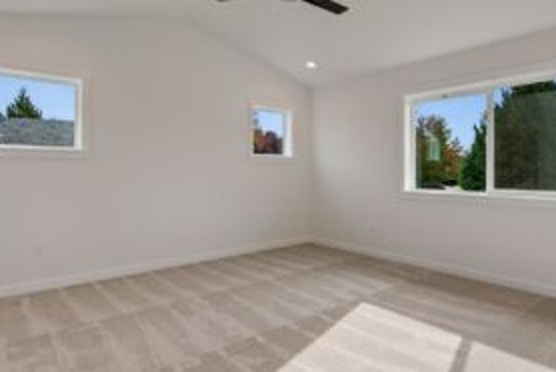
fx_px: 367
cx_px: 282
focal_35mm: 24
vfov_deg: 53.7
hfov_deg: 74.3
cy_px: 169
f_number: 9
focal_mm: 16.5
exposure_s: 1/2500
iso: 400
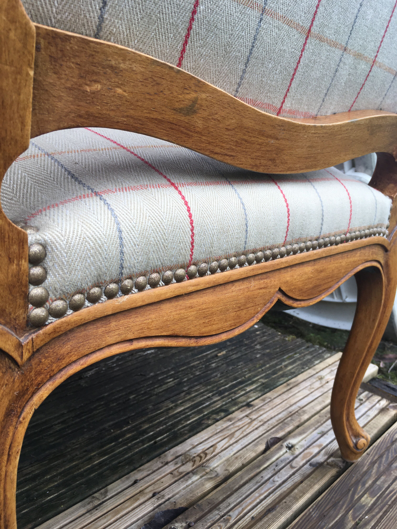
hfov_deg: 48.2
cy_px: 264
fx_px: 443
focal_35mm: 29
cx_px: 198
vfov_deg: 61.7
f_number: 2.2
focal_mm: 4.15
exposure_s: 1/120
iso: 25
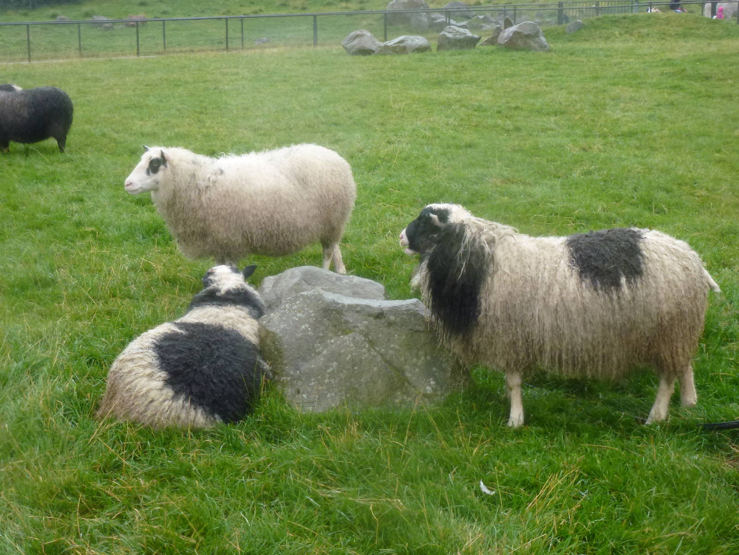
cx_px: 370
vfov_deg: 28.0
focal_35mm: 52
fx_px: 1110
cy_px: 278
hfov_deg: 36.8
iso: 250
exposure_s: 1/80
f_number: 4.3
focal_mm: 9.4
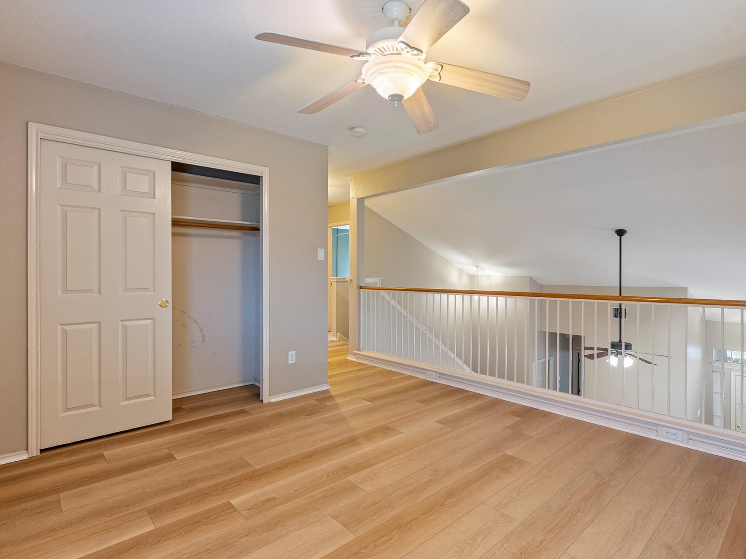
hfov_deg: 86.3
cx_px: 418
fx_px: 395
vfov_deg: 70.6
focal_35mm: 18
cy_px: 283
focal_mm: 16.3
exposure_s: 1/2
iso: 640
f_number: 8
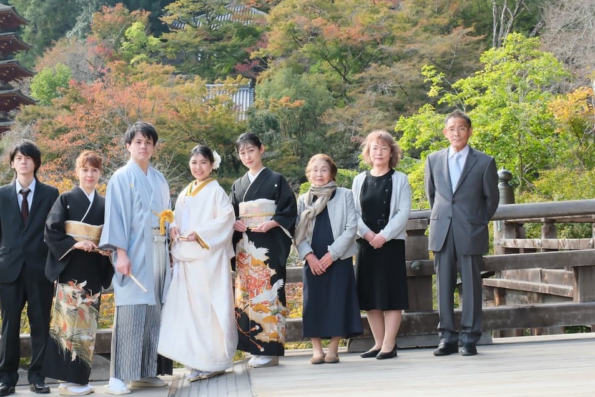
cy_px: 129
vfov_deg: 19.1
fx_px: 1173
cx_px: 147
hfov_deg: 28.0
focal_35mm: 71
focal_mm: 31
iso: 800
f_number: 7.1
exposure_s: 1/200
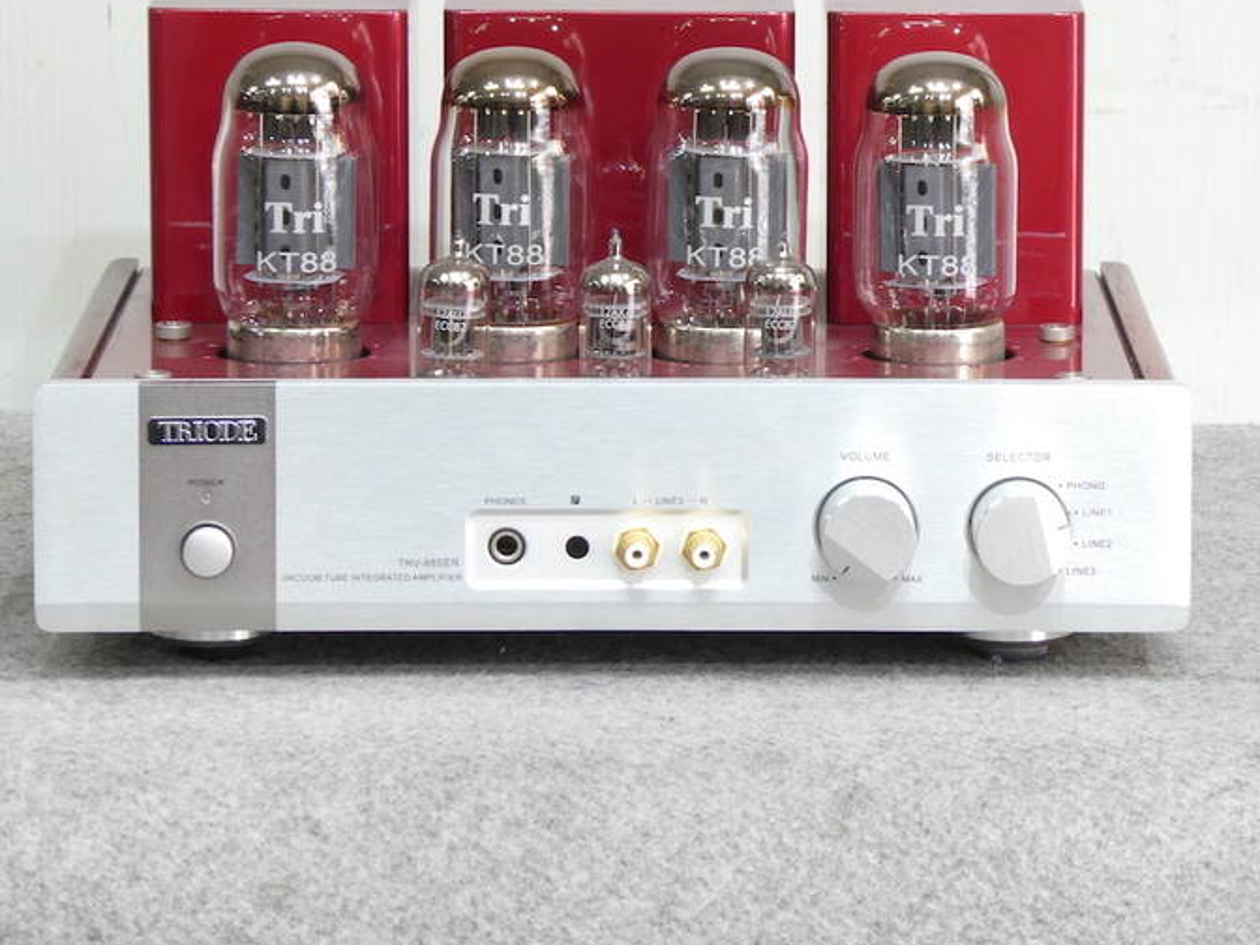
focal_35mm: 193
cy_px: 309
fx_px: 7025
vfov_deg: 7.7
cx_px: 630
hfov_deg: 10.2
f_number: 5.3
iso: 200
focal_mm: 24.2
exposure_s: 1/6
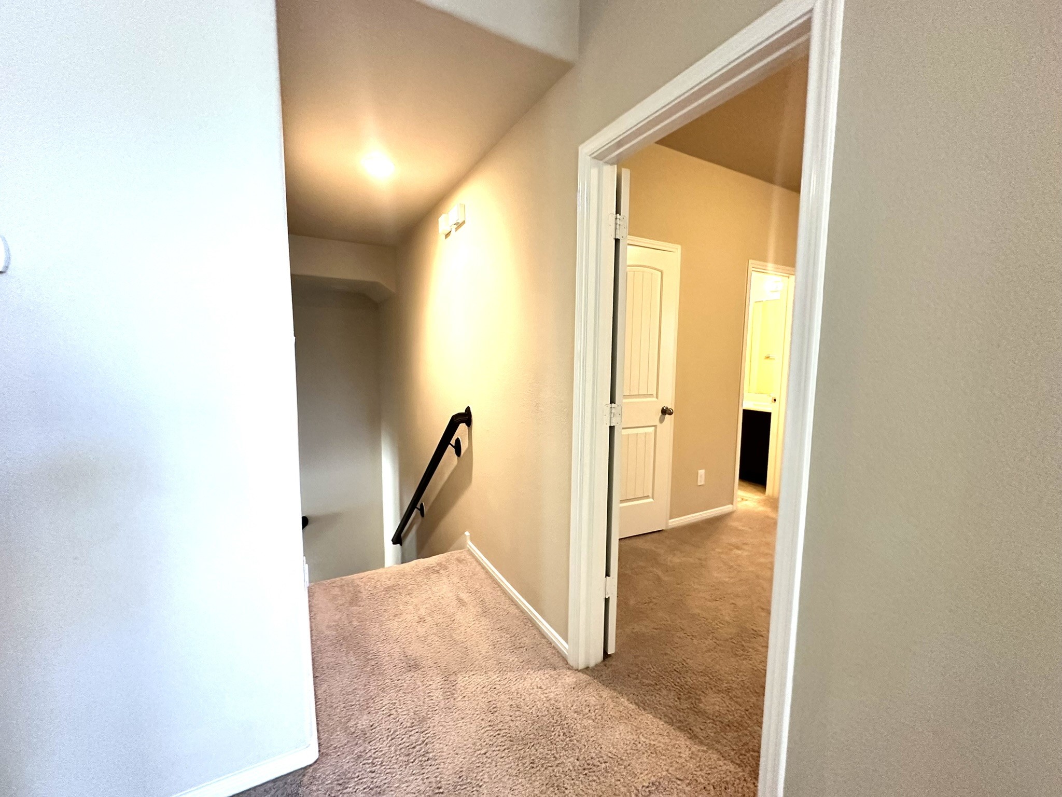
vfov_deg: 85.7
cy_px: 398
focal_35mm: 14
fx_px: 430
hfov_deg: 102.1
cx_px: 531
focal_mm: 2.22
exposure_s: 1/60
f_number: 2.2
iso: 500
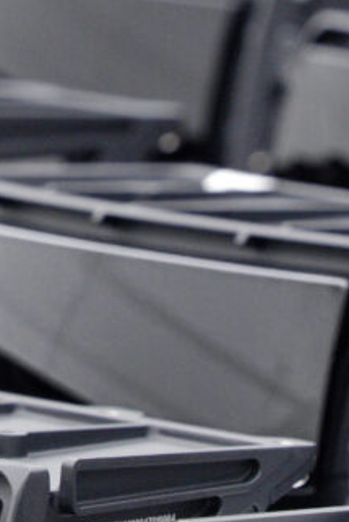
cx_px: -47
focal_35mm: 464
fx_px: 6740
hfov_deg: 3.0
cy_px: 202
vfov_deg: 4.4
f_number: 9
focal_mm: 146
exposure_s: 1/160
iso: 6400
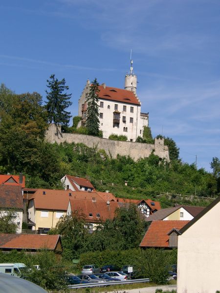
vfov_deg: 19.6
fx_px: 847
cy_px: 146
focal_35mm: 100
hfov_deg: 14.8
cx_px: 110
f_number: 4
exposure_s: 1/885
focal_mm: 20.74
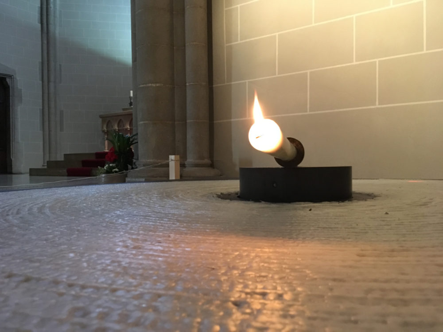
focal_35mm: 29
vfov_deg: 48.2
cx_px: 222
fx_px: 371
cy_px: 166
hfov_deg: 61.7
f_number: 2.2
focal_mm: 4.2
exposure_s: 1/17
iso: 320
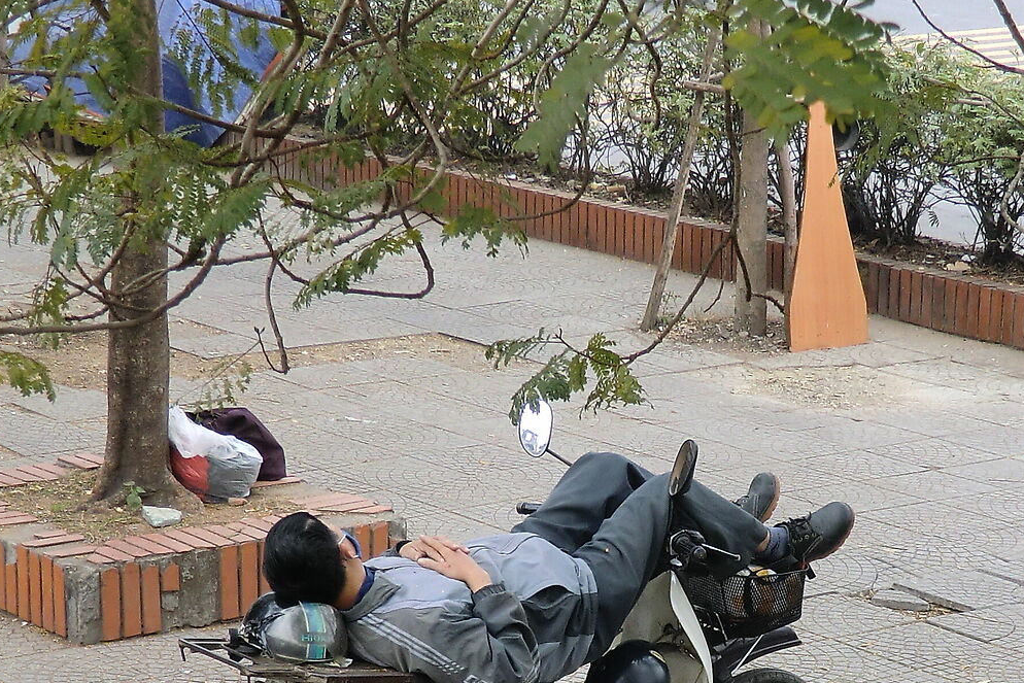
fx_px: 3357
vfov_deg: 11.5
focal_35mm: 118
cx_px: 729
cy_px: 687
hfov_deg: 17.3
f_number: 4
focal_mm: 8.4
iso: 64
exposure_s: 1/100
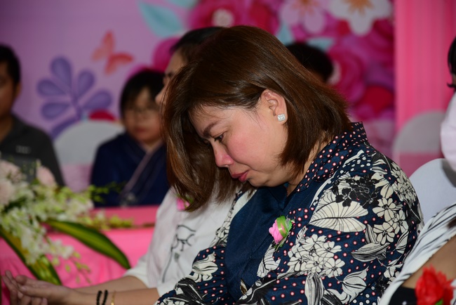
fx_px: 1331
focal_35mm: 105
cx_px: 228
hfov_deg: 19.4
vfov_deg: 13.1
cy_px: 152
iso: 320
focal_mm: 105
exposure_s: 1/60
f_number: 4
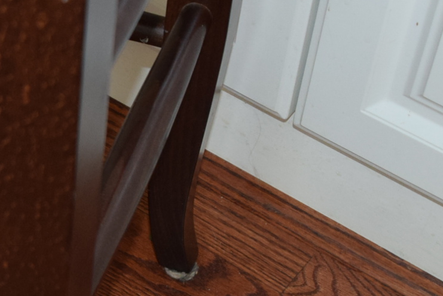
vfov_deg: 12.6
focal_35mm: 109
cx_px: -5
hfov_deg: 18.2
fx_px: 1342
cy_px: 149
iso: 800
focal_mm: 18
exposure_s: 1/60
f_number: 3.5
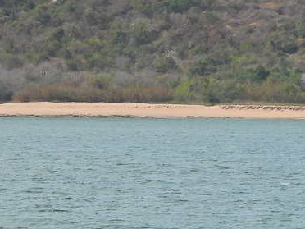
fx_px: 6062
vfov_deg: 2.2
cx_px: 398
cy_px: -140
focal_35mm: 688
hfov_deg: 2.9
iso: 100
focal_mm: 35.7
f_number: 4.5
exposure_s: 1/1000
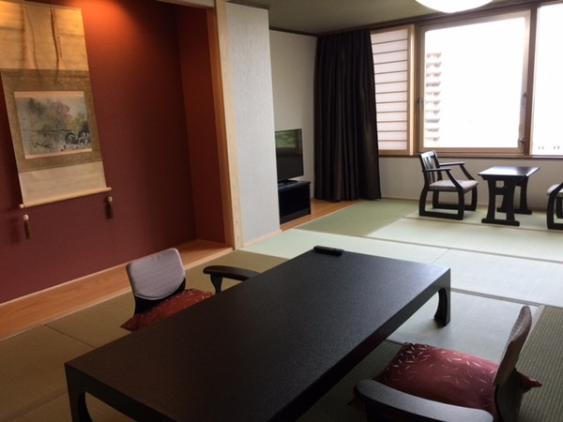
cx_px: 282
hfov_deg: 61.7
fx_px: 472
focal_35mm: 29
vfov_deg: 48.2
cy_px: 211
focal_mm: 4.15
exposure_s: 1/30
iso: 32
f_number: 2.2
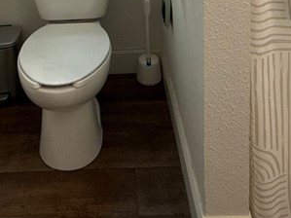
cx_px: 109
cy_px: -83
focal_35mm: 48
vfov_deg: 25.1
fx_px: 403
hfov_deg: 39.4
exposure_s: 1/120
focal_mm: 2.22
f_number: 2.2
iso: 250
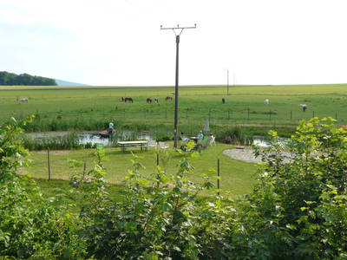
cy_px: 130
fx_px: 361
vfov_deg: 39.7
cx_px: 174
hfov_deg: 51.4
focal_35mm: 36
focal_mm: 6
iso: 100
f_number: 5.6
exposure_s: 1/200
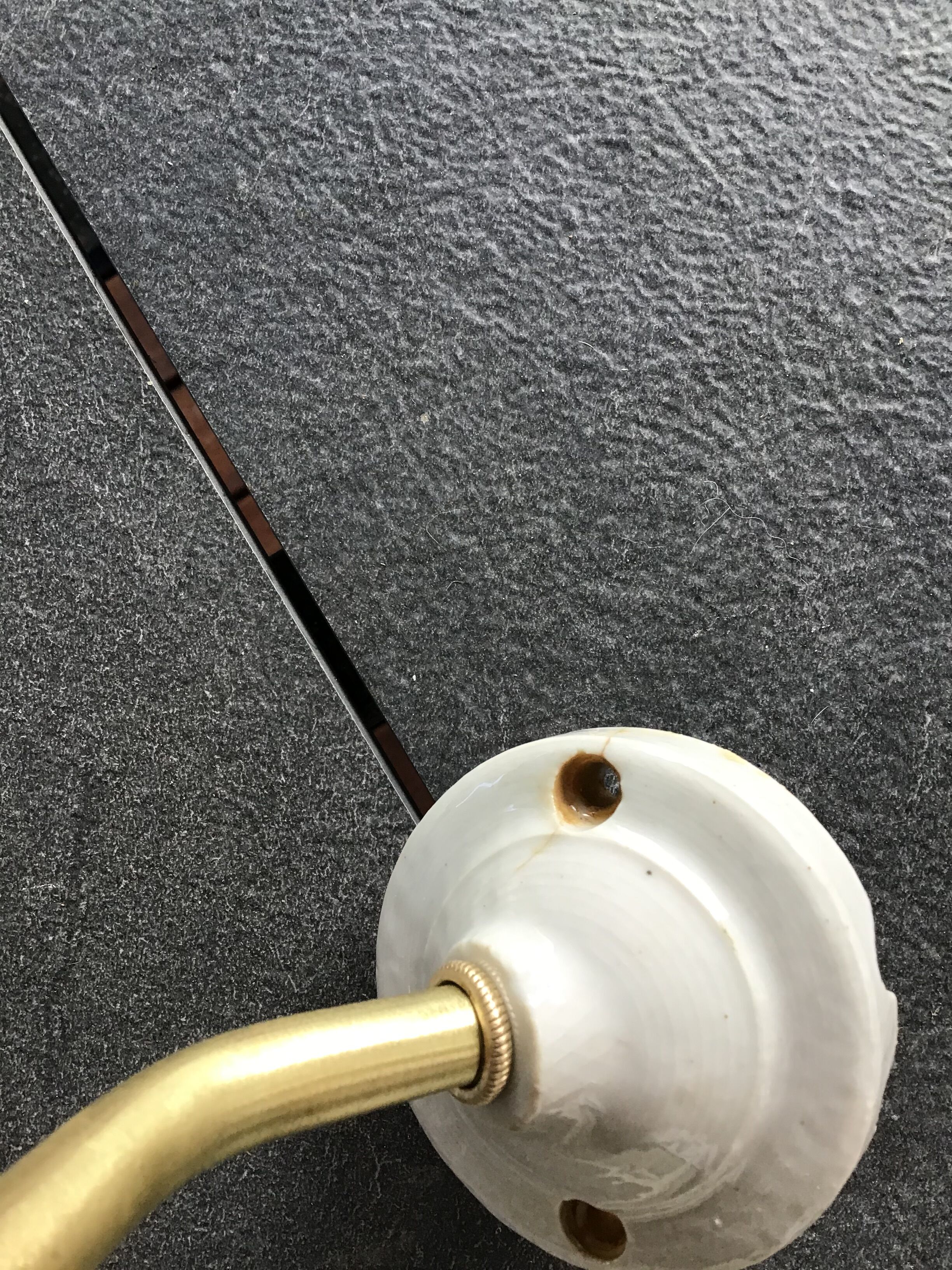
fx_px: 1137
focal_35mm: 31
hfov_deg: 45.4
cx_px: 476
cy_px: 635
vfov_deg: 58.4
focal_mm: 3.3
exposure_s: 1/33
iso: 32
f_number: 2.4
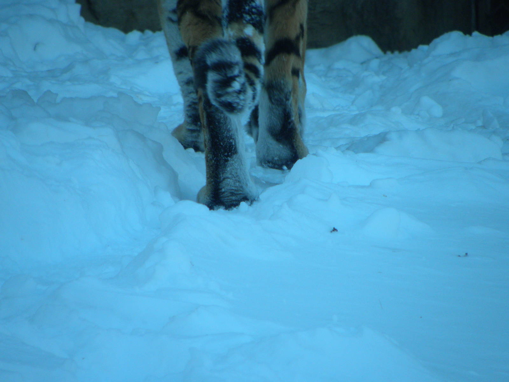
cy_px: 191
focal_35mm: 624
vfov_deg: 2.4
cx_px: 254
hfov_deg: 3.2
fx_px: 9175
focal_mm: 110.4
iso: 149
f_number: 5
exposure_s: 1/185
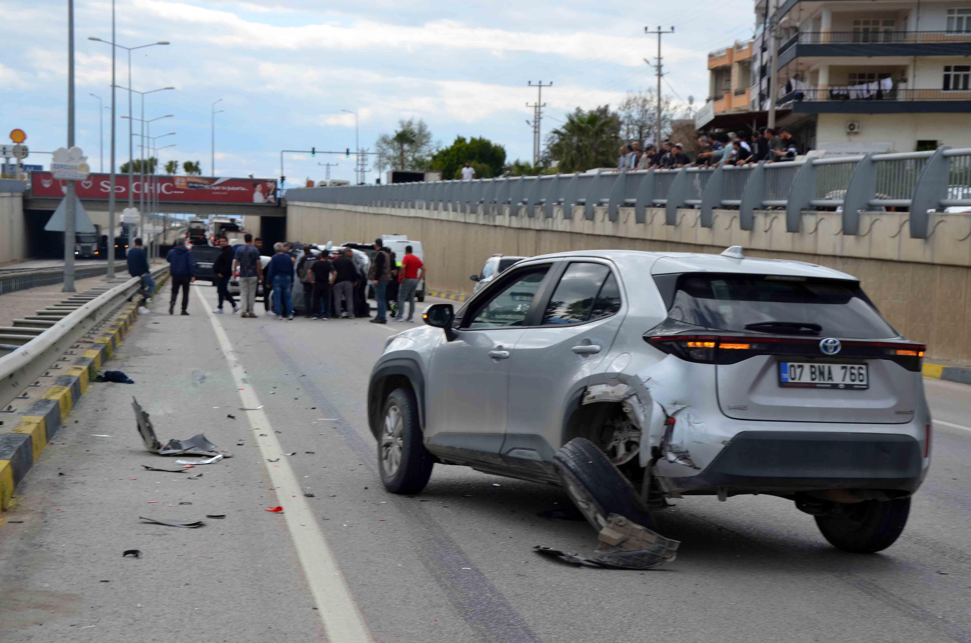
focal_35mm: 75
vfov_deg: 18.1
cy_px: 322
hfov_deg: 27.0
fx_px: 2019
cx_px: 486
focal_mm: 50
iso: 160
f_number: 9
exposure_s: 1/320
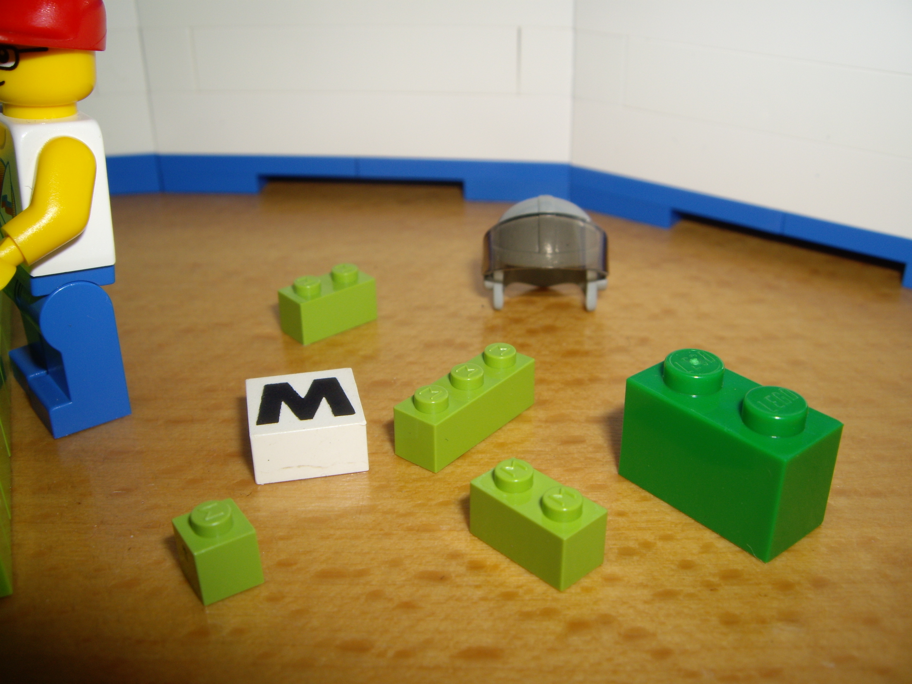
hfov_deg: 49.0
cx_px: 456
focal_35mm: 38
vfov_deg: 37.7
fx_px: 1001
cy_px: 342
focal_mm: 6.2
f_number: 4.3
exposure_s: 1/40
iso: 50
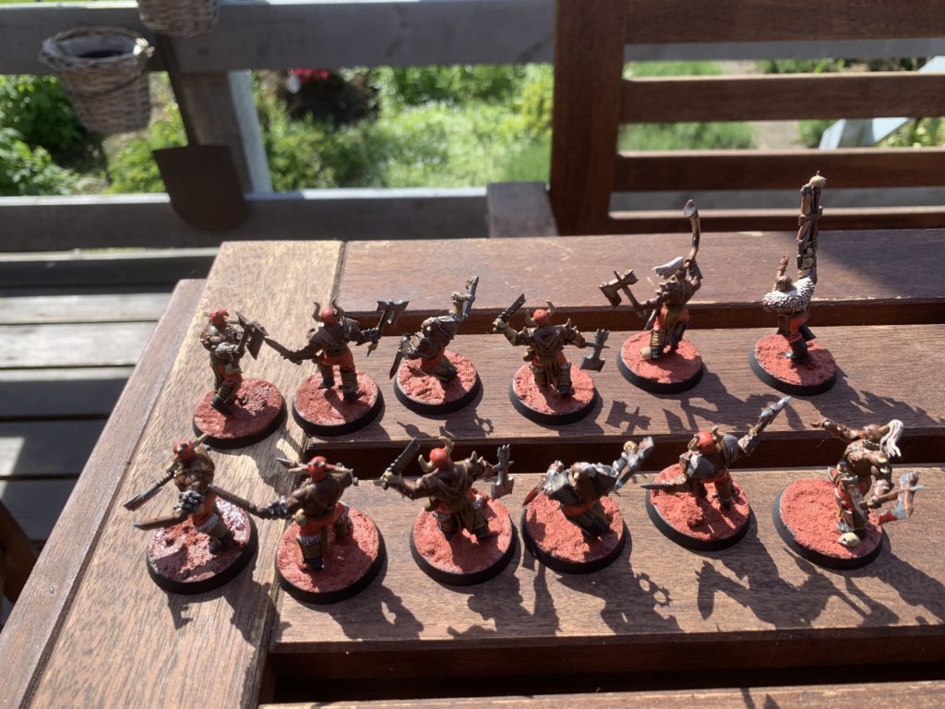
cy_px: 354
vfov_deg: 53.1
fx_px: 710
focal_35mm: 26
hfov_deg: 67.3
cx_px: 472
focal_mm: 4.25
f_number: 1.8
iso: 25
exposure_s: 1/842
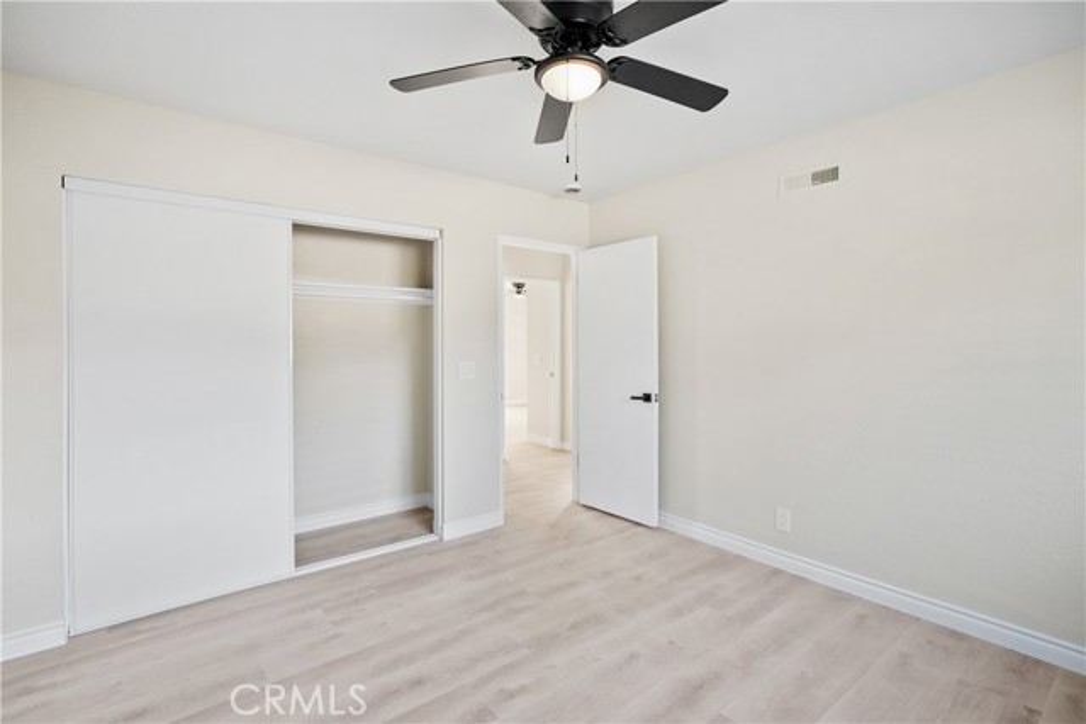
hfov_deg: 93.3
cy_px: 362
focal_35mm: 17
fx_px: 513
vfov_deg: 70.5
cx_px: 543
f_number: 4
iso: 1000
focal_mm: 17
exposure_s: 1/15
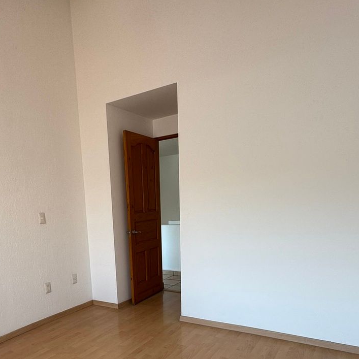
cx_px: 127
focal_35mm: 28
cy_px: 272
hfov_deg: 56.4
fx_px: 329
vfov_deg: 54.5
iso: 50
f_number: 2.2
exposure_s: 1/99
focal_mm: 2.22
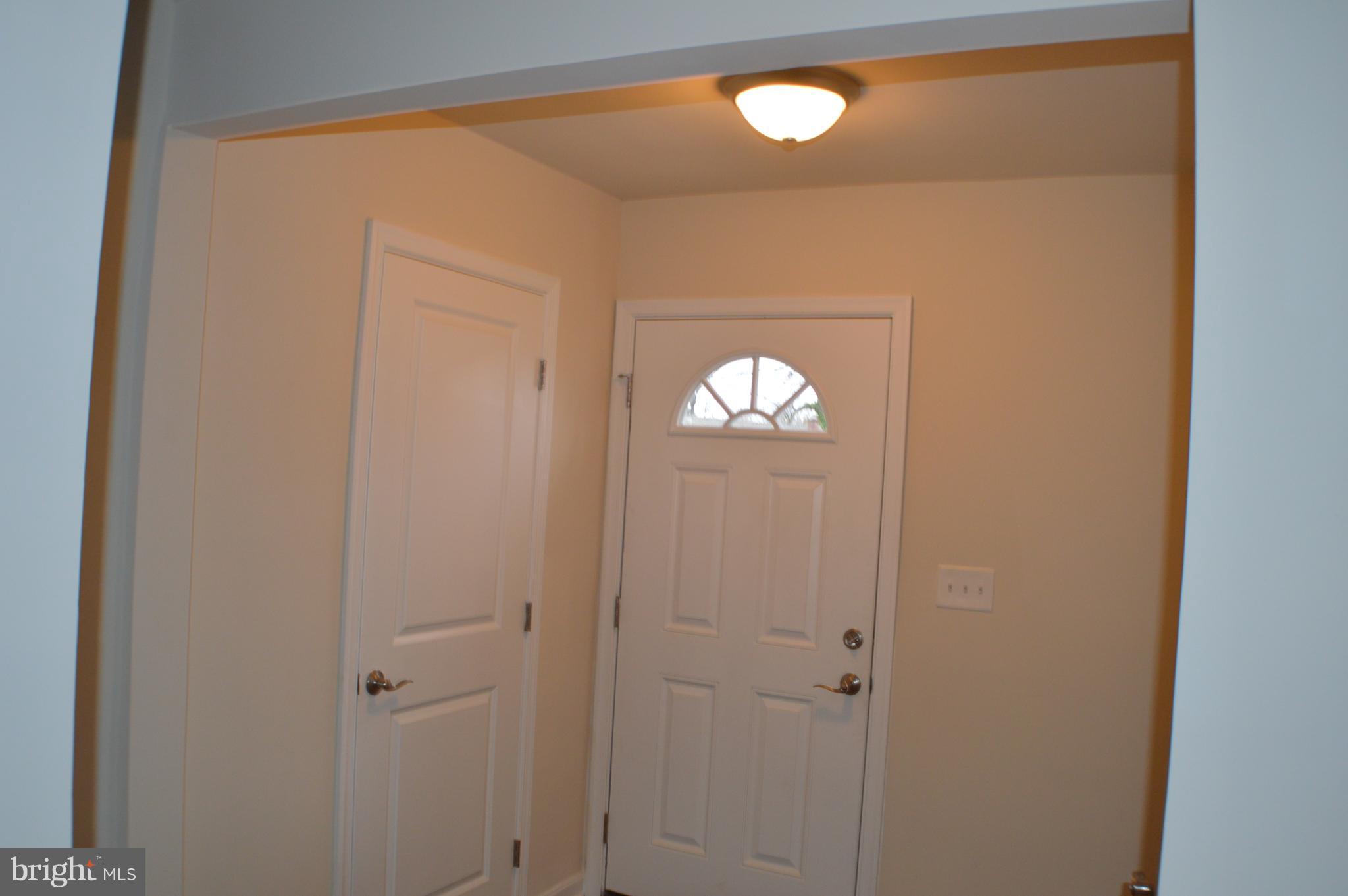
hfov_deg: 49.6
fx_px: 1459
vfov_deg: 34.1
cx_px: 674
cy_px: 448
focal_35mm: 39
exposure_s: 1/60
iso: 500
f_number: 4.2
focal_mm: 26
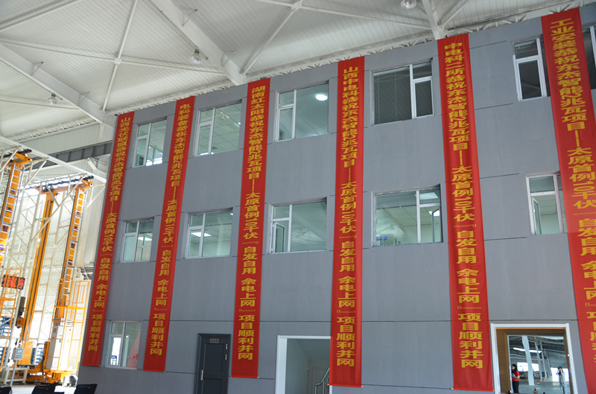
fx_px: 520
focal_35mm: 32
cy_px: 197
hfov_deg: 59.6
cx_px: 298
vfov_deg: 41.5
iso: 400
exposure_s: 1/60
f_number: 4
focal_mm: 21
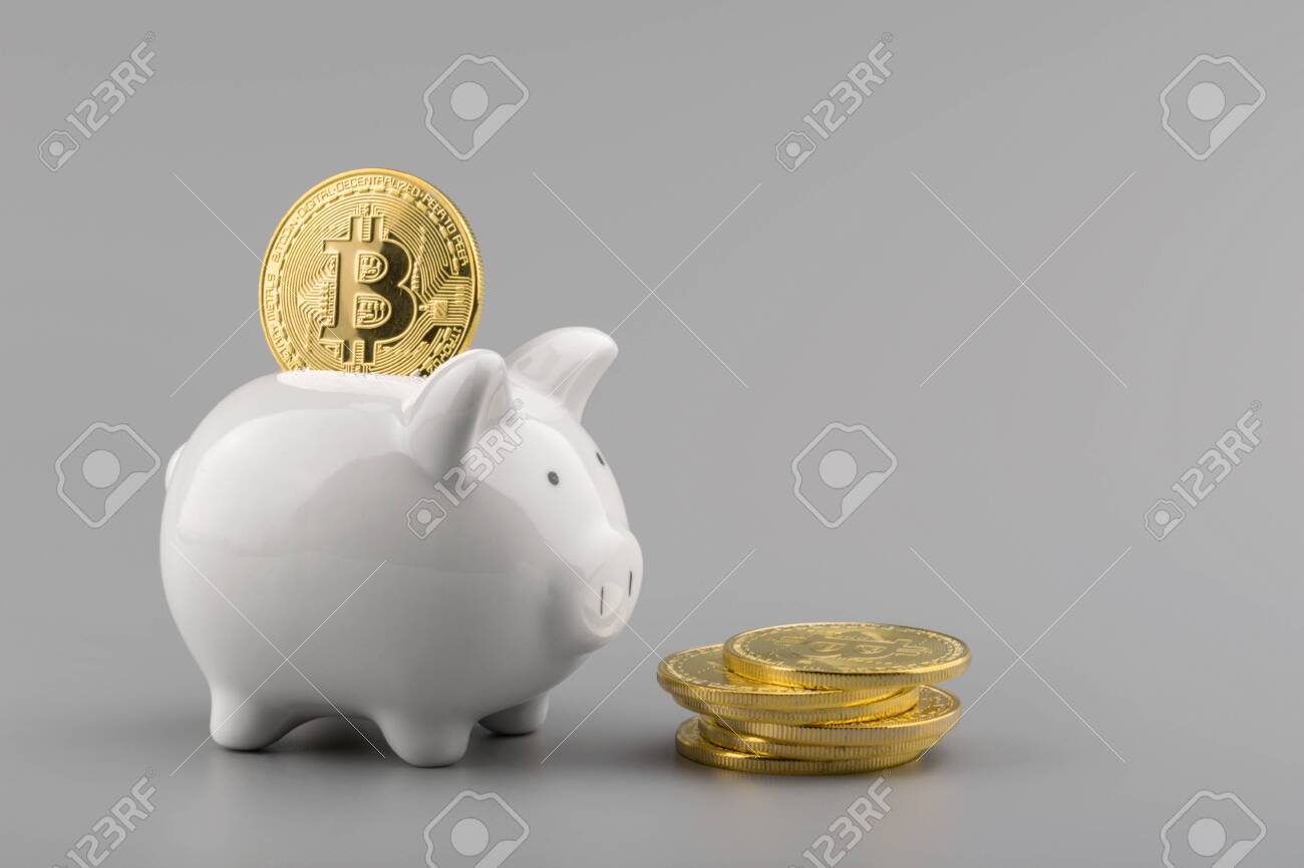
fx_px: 4888
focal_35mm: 135
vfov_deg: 10.2
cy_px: 434
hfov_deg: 15.2
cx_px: 652
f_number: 22
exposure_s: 1/160
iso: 100
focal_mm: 90
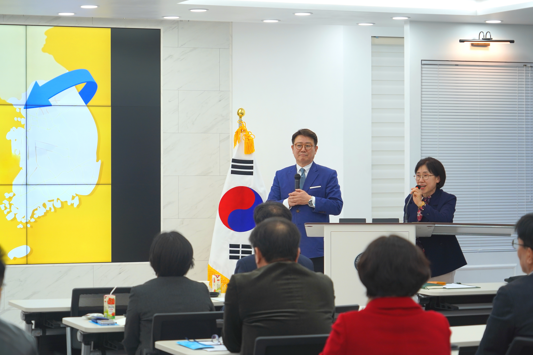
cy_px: 178
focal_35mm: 101
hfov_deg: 20.2
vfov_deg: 13.6
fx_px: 1495
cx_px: 266
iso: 640
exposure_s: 1/160
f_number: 5.6
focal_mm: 101
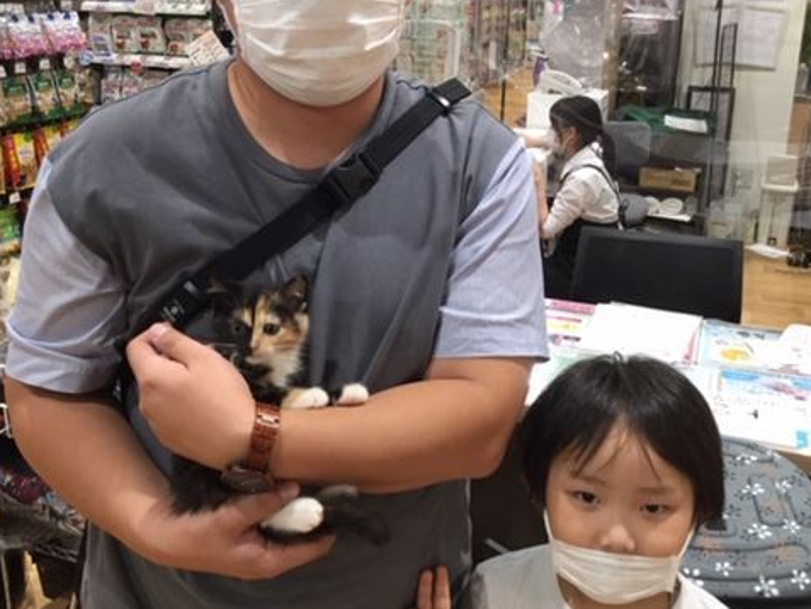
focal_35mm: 39
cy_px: 240
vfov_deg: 36.7
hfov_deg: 47.8
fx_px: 914
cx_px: 384
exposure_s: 1/30
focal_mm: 3.3
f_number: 2.4
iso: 64
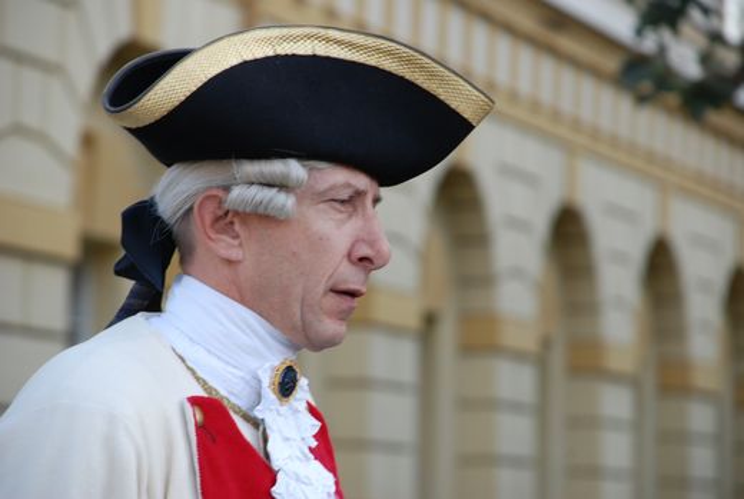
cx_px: 372
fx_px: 4193
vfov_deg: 6.8
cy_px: 250
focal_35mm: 202
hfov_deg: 10.1
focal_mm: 135
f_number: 5.6
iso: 280
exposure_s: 1/125
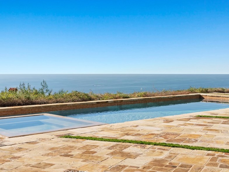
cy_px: 78
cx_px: 107
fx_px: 357
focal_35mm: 54
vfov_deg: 27.0
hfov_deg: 35.5
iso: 200
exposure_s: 1/800
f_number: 8
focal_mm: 43
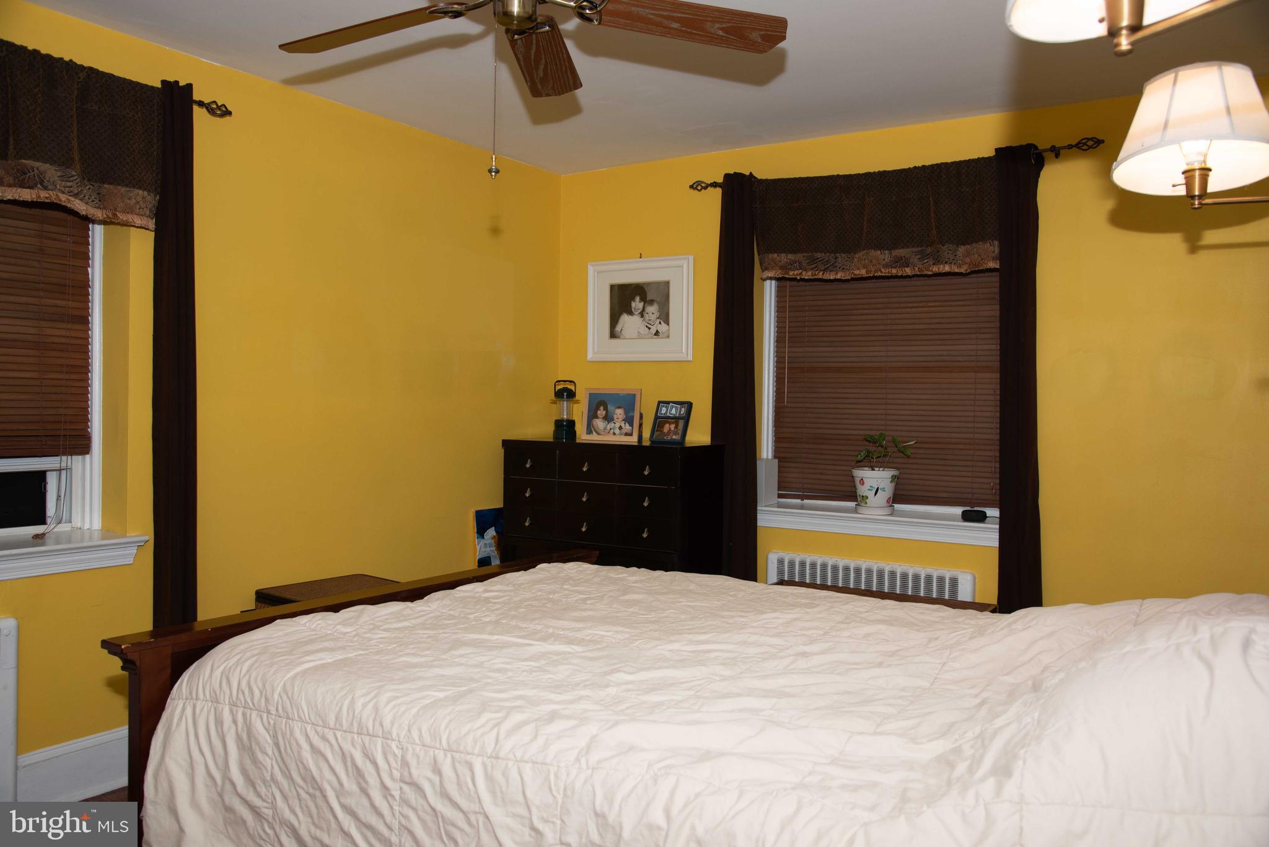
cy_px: 424
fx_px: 987
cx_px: 634
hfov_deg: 65.5
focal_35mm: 28
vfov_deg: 46.4
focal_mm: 28
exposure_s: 1/100
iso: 400
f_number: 5.6
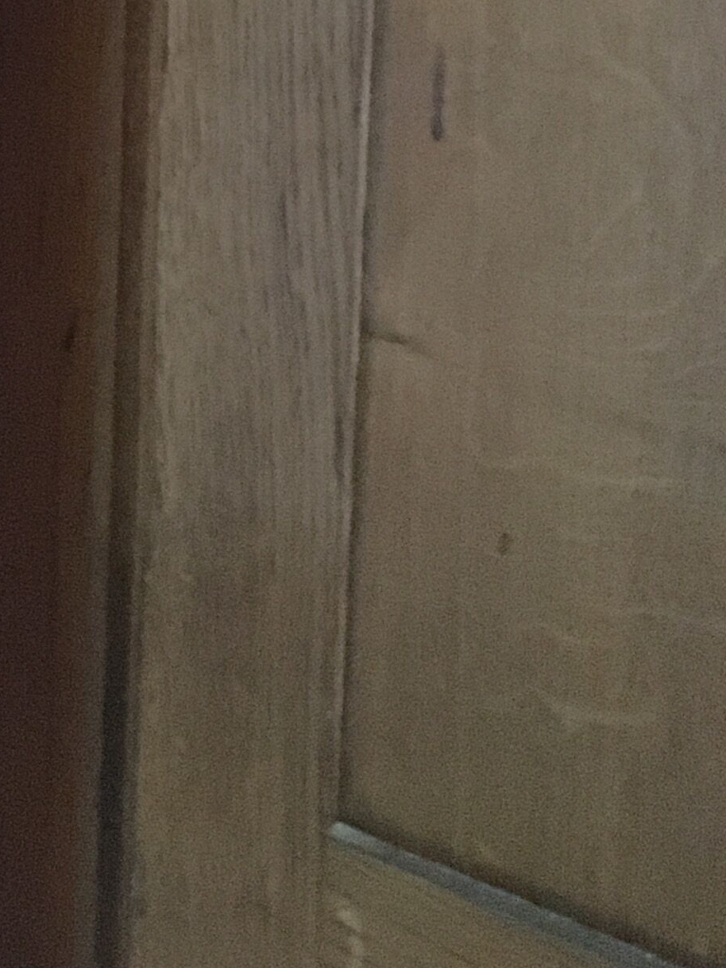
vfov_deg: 17.9
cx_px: -457
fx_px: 2684
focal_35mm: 96
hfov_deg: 14.1
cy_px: -561
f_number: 2.2
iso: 640
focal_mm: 4.15
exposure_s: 1/17
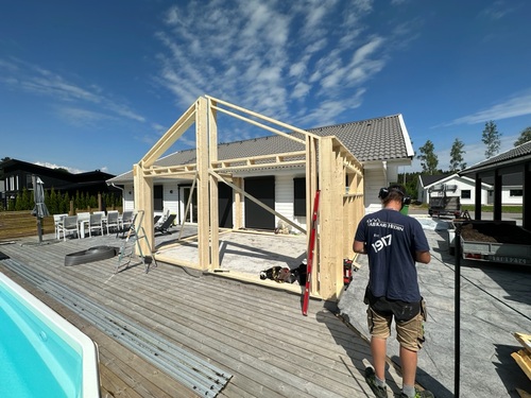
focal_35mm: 14
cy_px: 199
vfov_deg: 85.7
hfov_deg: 102.1
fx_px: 215
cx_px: 266
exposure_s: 1/4831
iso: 50
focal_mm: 2.22
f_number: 2.2
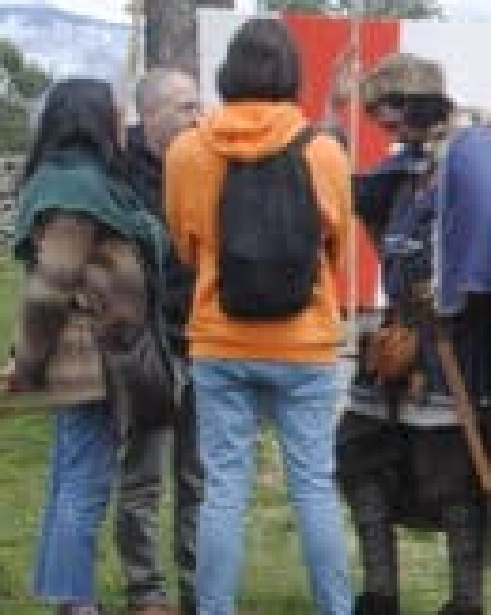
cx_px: 1160
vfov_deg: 10.6
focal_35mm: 182
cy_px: 487
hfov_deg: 7.9
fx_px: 3312
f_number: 6.3
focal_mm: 28
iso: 100
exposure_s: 1/160
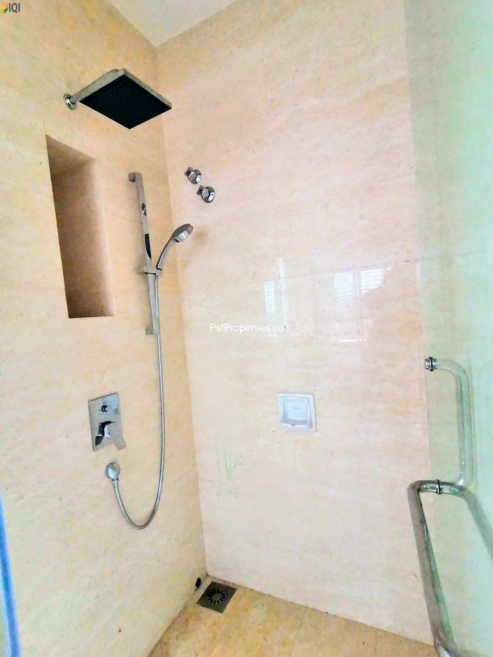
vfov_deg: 91.0
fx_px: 323
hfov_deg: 74.7
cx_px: 246
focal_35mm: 17
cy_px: 328
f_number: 2.4
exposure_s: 1/50
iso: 160
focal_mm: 1.78
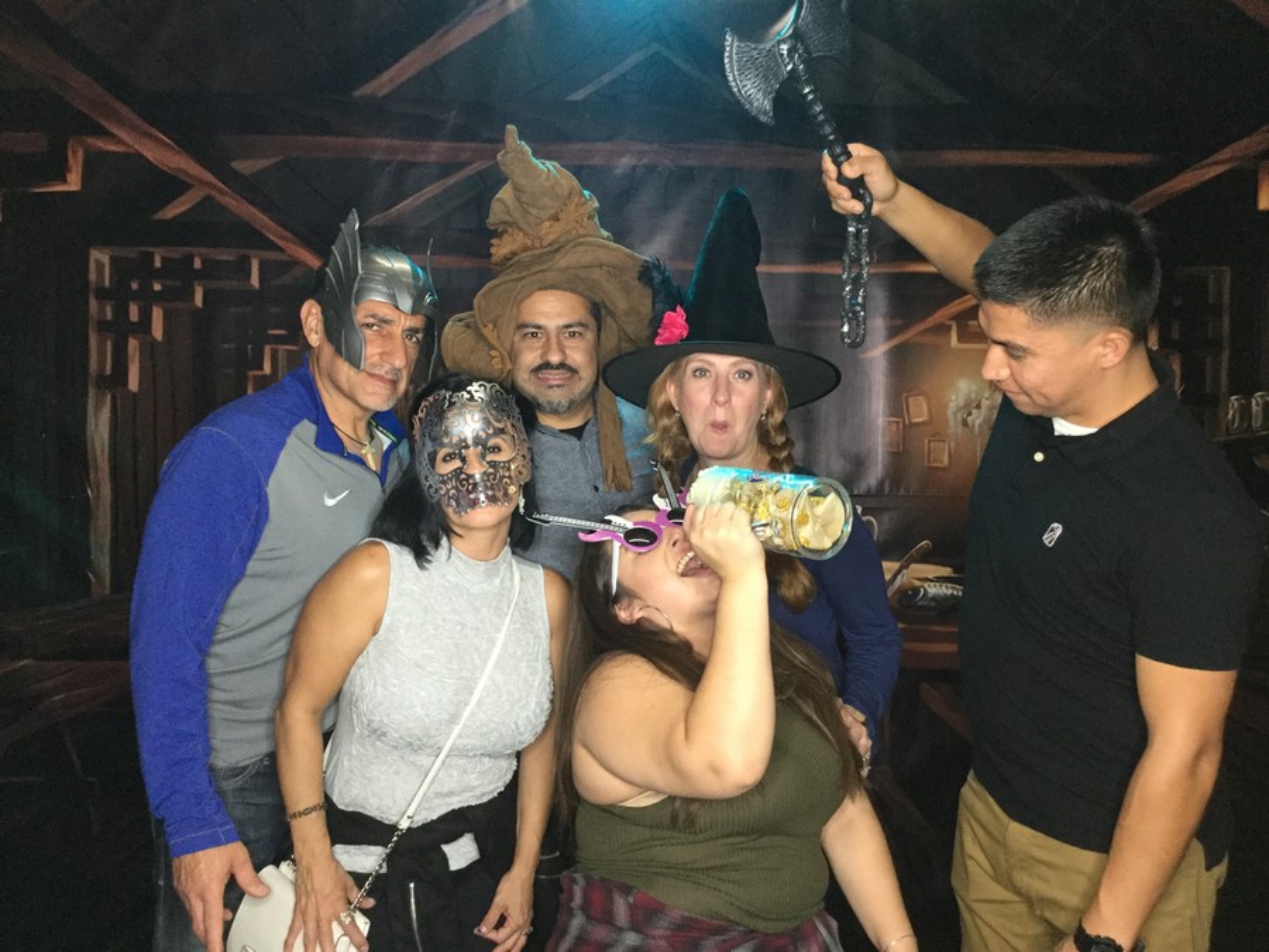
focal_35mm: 31
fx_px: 1136
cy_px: 476
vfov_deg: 45.4
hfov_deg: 58.4
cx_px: 634
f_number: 2.4
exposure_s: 1/30
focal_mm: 3.3
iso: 125
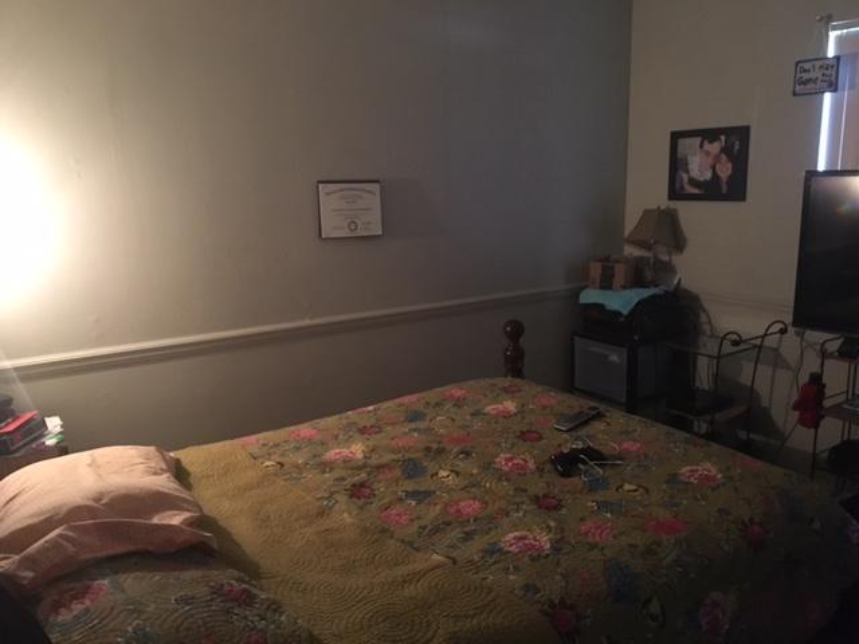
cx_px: 430
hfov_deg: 61.7
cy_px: 322
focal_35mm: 29
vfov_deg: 48.2
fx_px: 720
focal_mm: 4.15
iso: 320
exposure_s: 1/15
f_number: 2.2
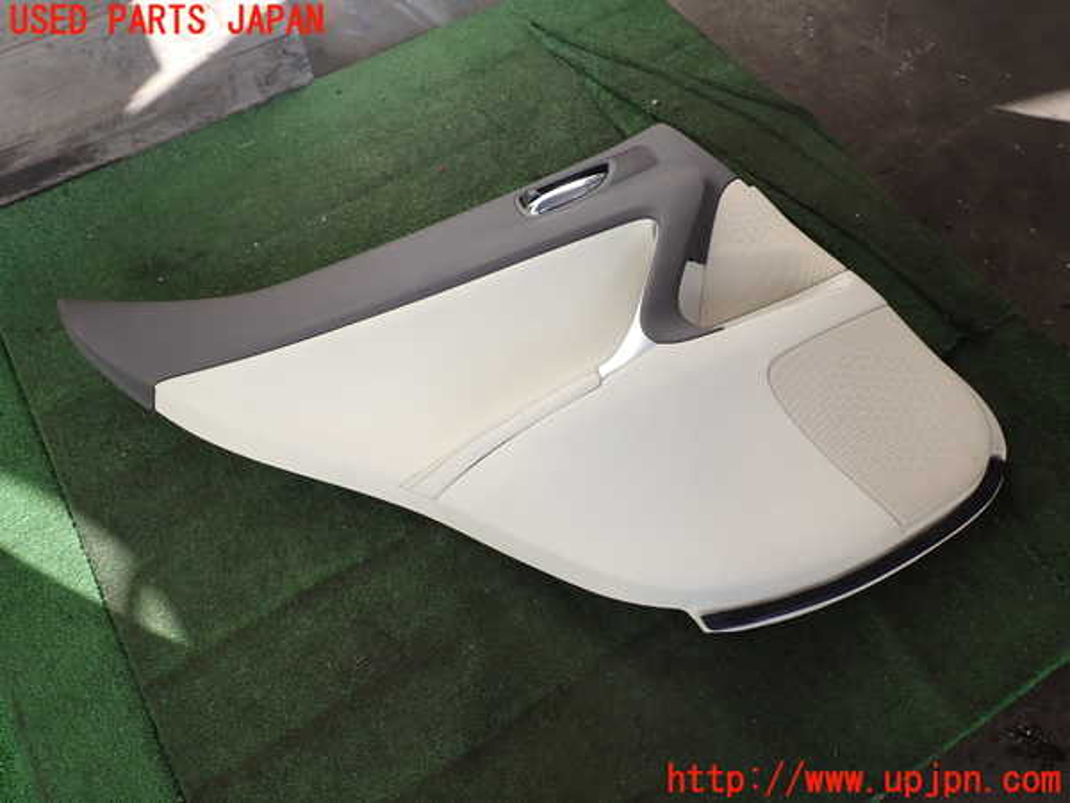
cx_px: 535
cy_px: 402
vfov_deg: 49.7
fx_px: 865
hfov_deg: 63.4
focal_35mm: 28
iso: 100
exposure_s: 1/200
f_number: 3.2
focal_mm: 5.05
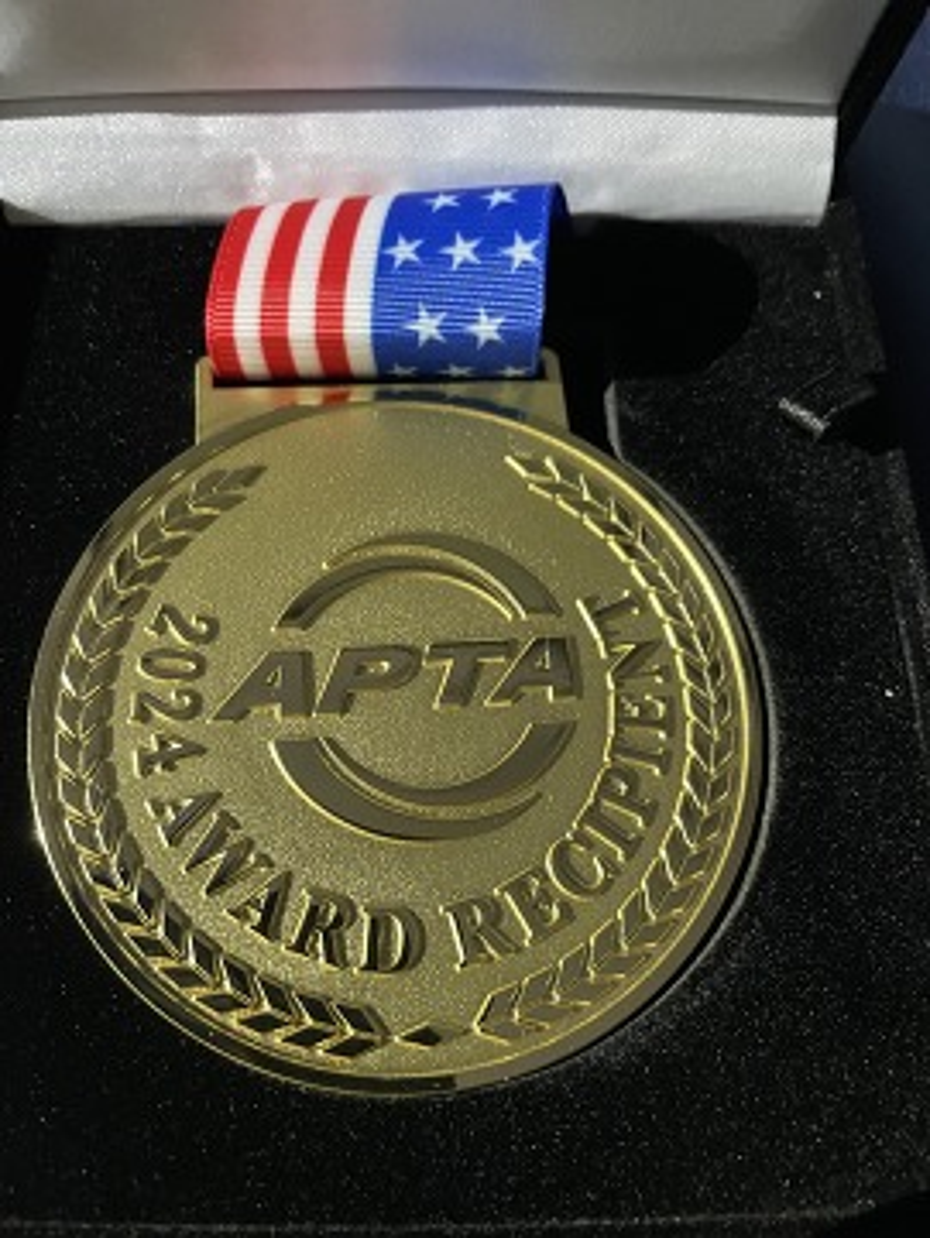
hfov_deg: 53.1
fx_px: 931
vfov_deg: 67.3
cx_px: 465
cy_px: 619
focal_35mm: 26
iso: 640
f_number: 1.6
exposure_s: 1/30
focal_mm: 4.2
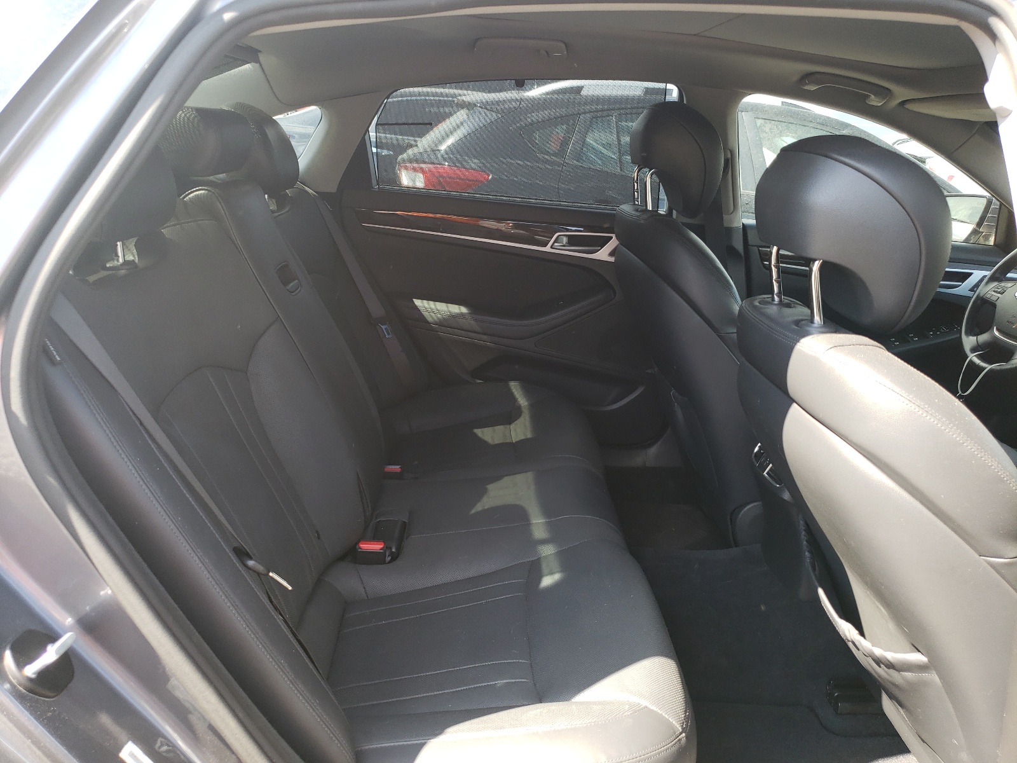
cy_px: 382
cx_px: 508
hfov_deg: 67.3
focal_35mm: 26
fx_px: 764
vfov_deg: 53.1
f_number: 1.5
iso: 50
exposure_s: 1/149
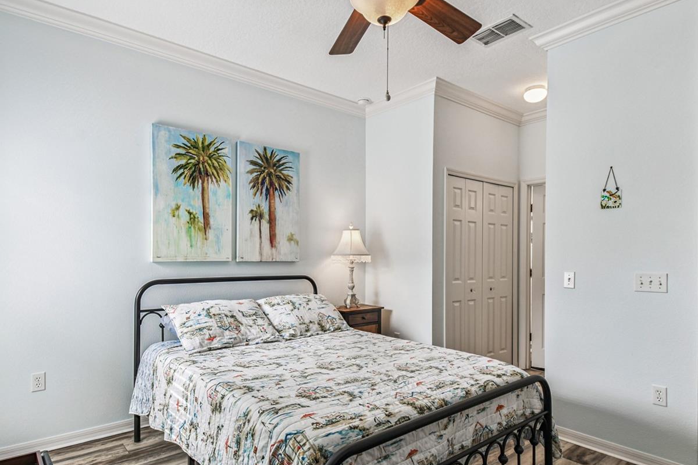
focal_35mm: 20
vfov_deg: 61.7
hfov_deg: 84.0
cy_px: 261
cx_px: 344
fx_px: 388
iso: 100
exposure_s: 1/25
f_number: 7.1
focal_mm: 10
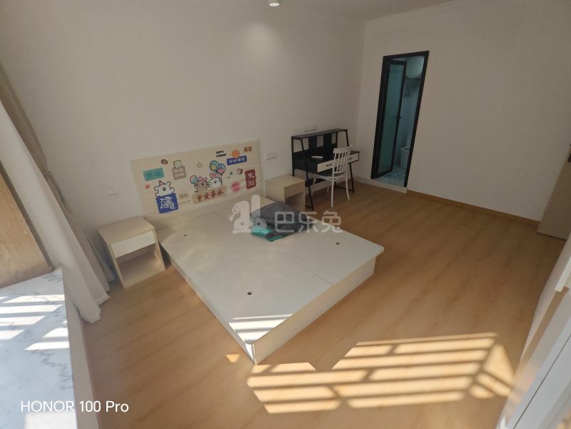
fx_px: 264
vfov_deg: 78.1
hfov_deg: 94.5
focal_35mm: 16
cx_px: 286
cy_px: 214
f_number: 2.2
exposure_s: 1/520
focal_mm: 1.96
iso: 50
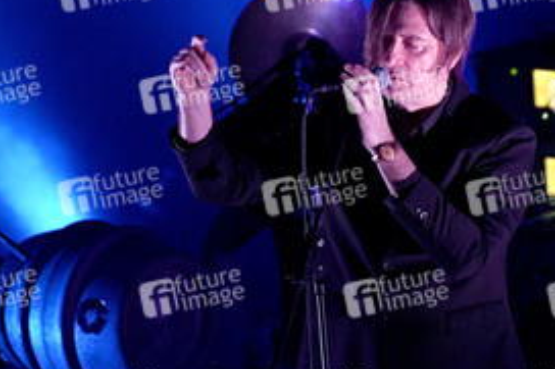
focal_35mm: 332
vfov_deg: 4.1
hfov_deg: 6.2
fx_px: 5115
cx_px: 342
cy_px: 243
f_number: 2.8
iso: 3200
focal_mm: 200
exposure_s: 1/320
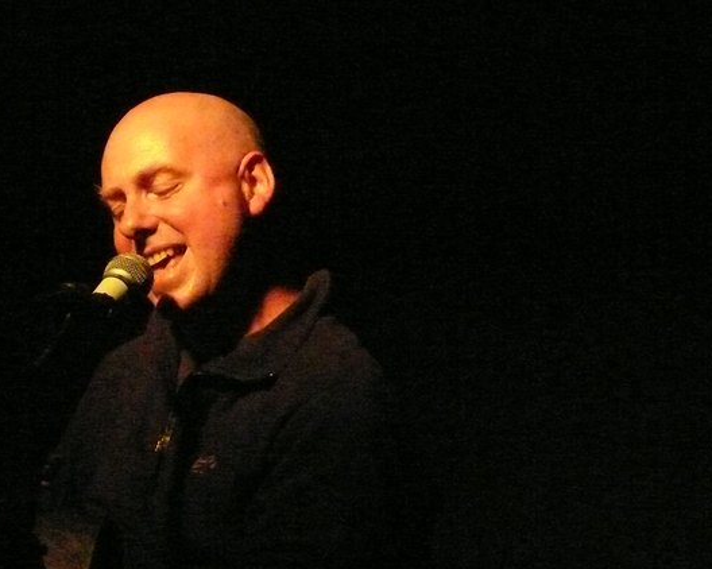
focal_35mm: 148
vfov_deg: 10.4
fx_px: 3118
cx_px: 313
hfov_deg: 13.0
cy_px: 473
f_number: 5.6
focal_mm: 15.2
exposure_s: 1/125
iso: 1600
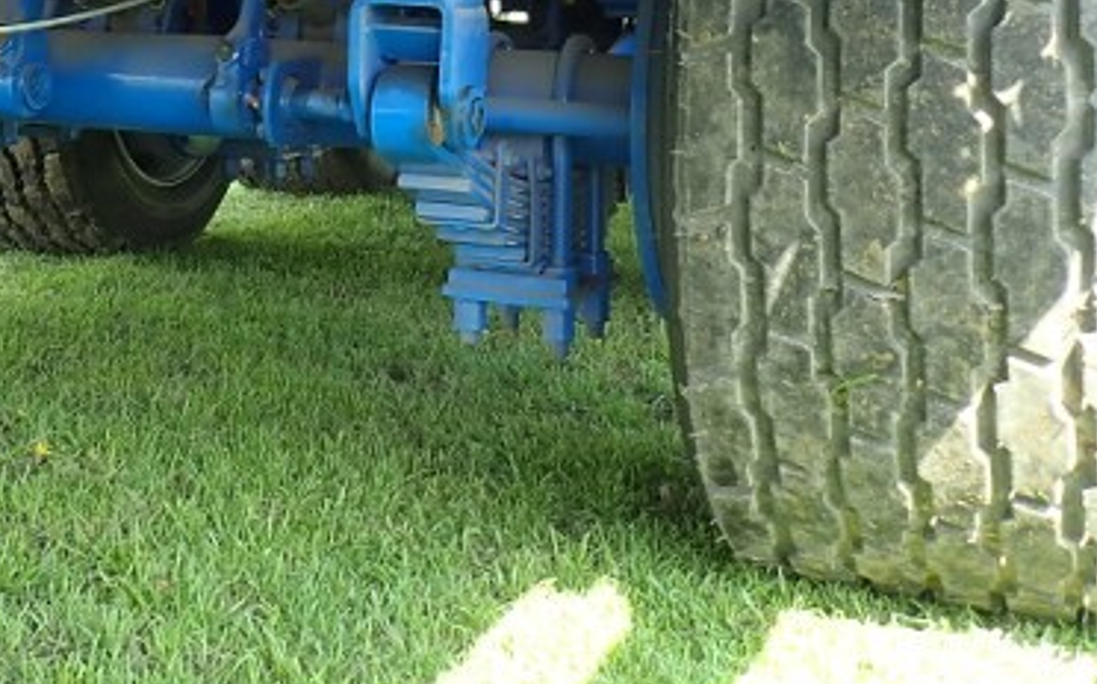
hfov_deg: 34.4
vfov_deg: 21.1
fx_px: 1703
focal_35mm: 57
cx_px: 189
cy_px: -139
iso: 100
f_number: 2.8
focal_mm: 4.5
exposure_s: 1/60
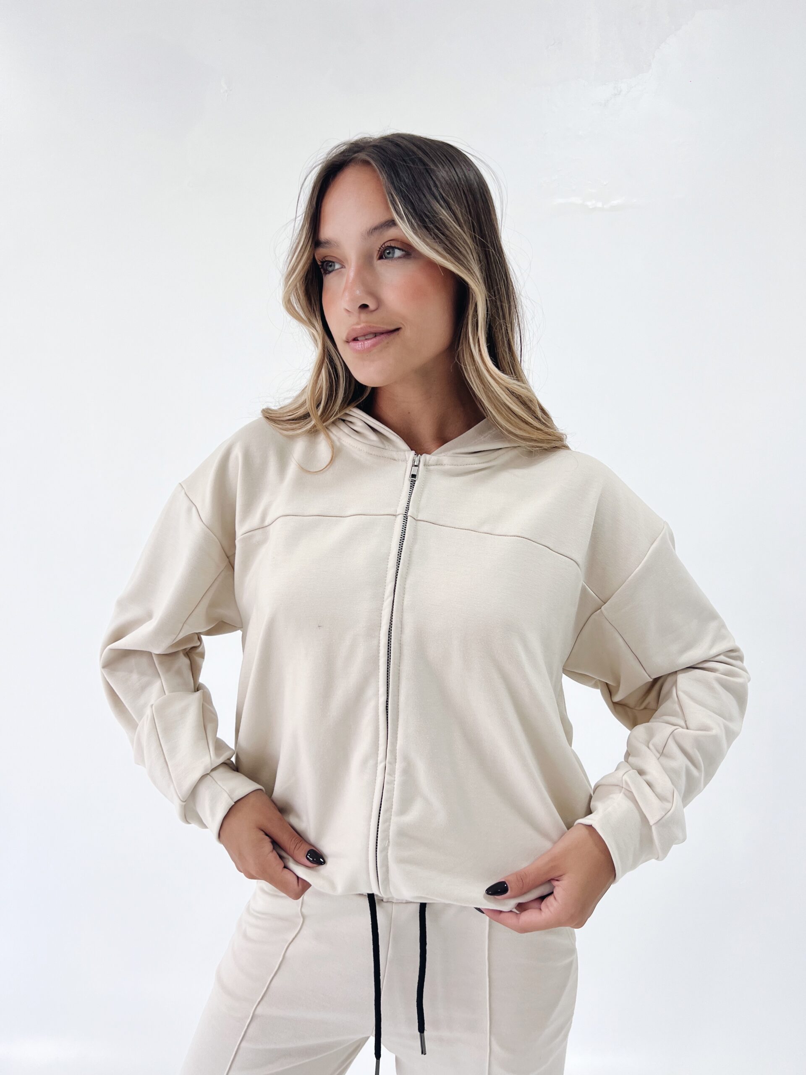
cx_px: 403
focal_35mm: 26
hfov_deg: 53.1
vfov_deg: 67.3
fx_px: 807
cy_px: 538
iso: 32
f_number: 1.5
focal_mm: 5.7
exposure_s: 1/121
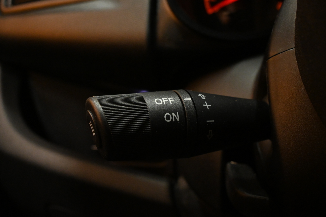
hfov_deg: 53.1
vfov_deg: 36.9
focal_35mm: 36
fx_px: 326
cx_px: 163
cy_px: 108
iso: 4500
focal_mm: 24
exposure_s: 1/40
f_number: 6.3
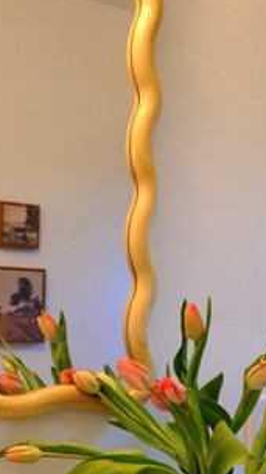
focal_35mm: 66
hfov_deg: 18.2
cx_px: 135
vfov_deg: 30.3
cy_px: 440
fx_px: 830
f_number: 4
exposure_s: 1/100
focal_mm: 19.7
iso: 4000
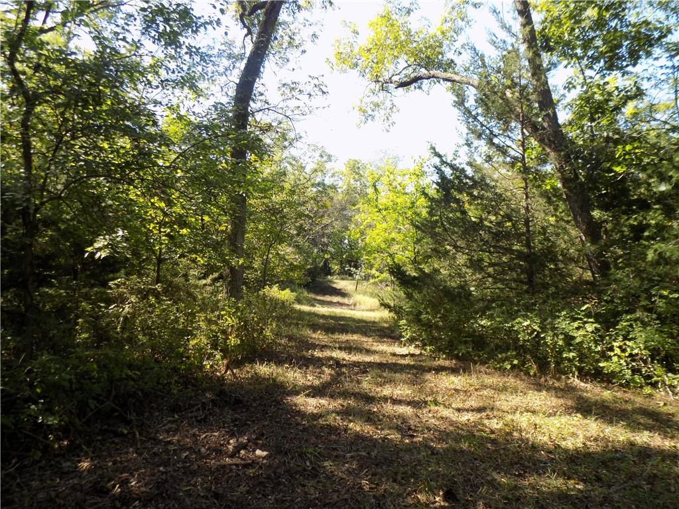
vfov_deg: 56.8
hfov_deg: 71.6
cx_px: 340
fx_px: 471
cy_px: 254
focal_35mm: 24
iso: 80
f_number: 3.1
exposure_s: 1/160
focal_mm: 4.3
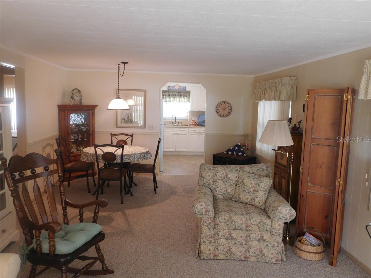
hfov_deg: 63.4
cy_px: 139
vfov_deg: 49.7
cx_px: 186
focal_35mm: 28
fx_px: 300
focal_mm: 4.9
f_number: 3.2
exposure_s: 1/25
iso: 400
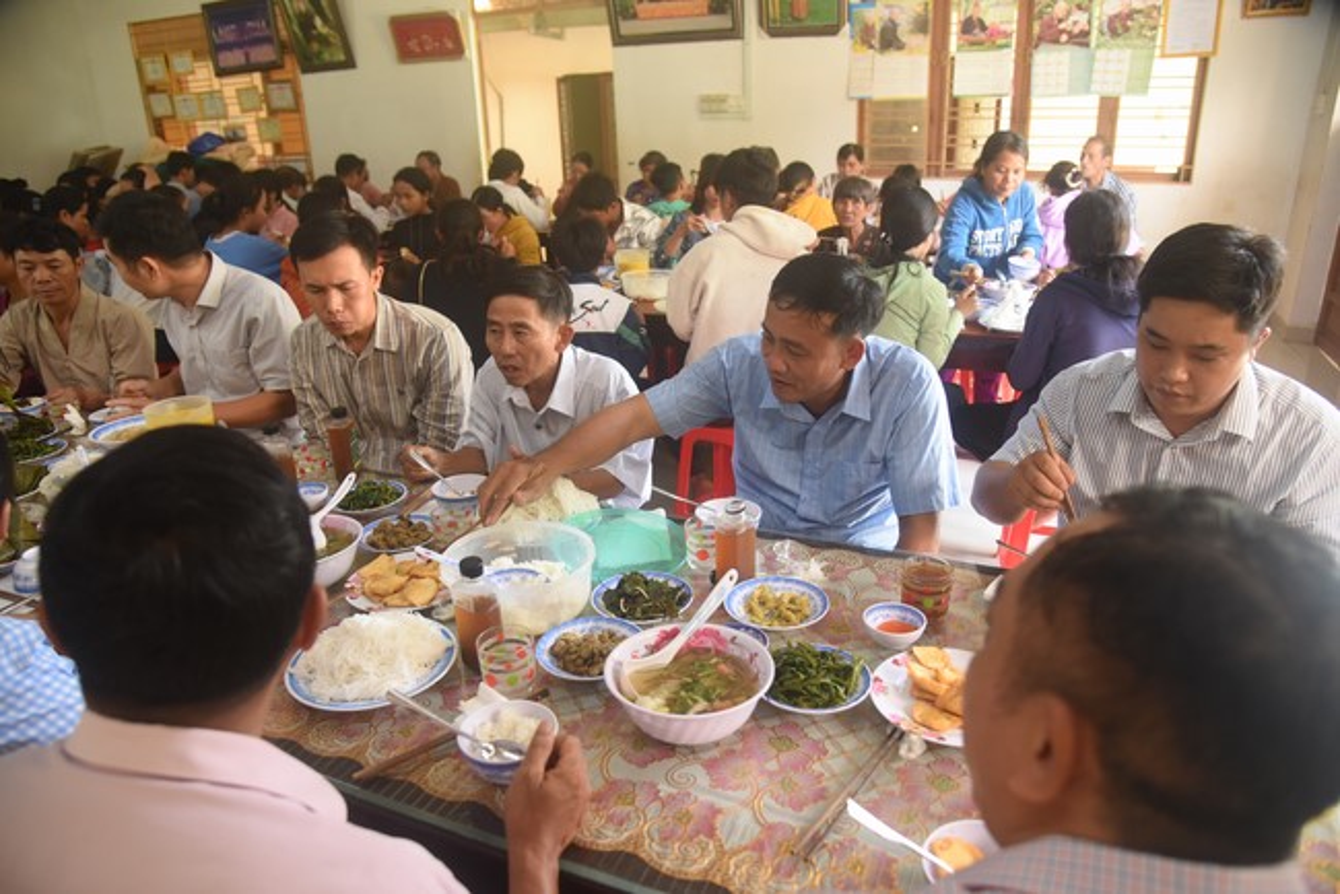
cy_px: 447
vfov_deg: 53.2
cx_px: 670
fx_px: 894
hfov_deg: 73.7
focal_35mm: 24
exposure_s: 1/100
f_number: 4
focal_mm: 24
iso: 1600
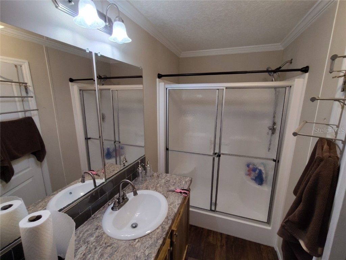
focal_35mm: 16
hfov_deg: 94.5
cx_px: 173
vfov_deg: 78.1
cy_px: 130
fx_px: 160
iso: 341
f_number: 2.2
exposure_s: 1/40
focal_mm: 1.66
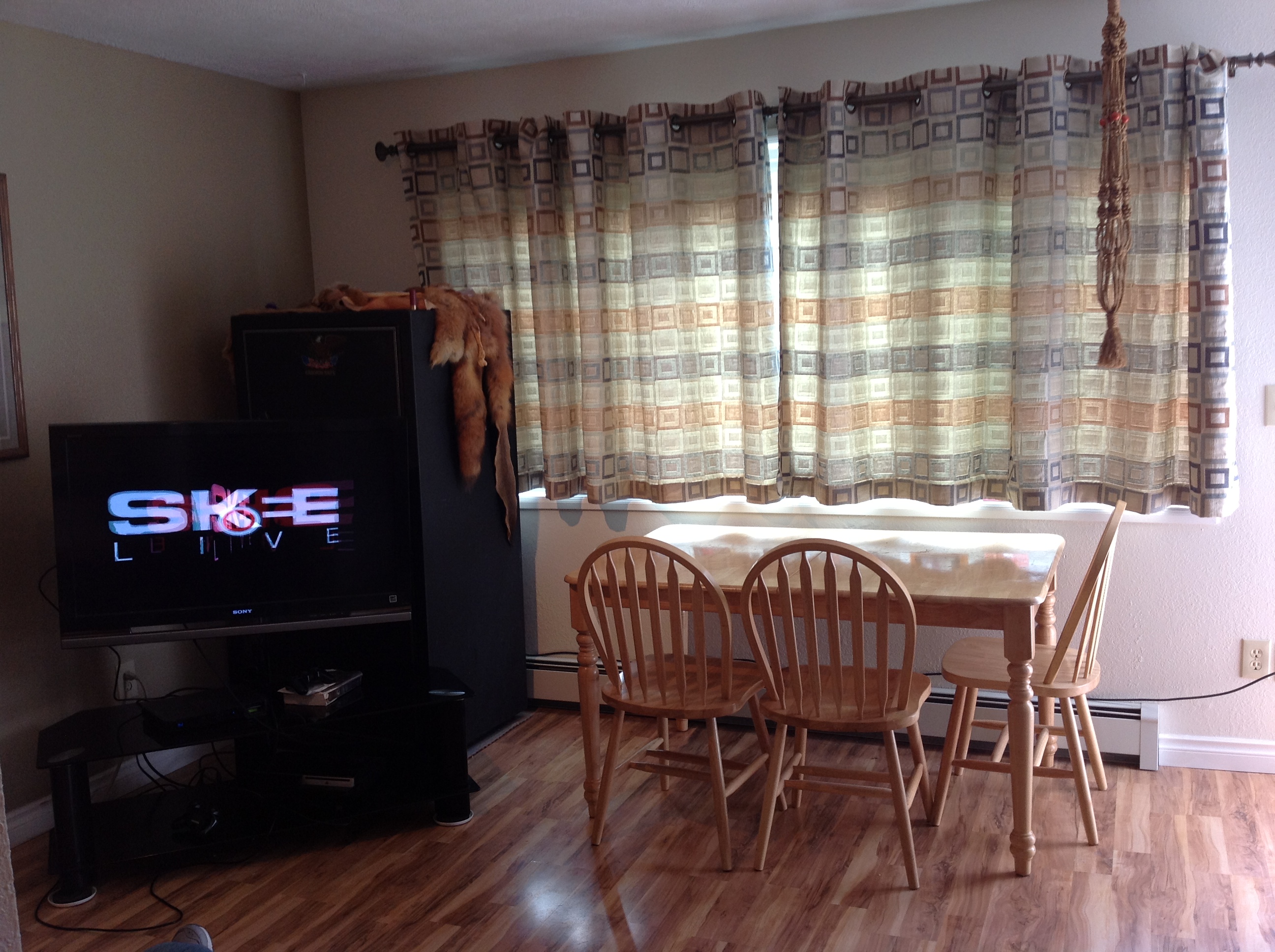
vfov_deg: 40.6
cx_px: 638
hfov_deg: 52.7
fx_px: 1287
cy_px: 476
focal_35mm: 35
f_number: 2.4
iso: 50
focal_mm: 4.28
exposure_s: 1/24
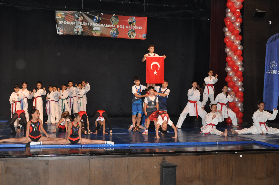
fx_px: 341
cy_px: 89
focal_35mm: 44
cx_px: 134
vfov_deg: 30.4
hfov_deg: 44.5
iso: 800
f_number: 3.8
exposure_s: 1/60
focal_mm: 24
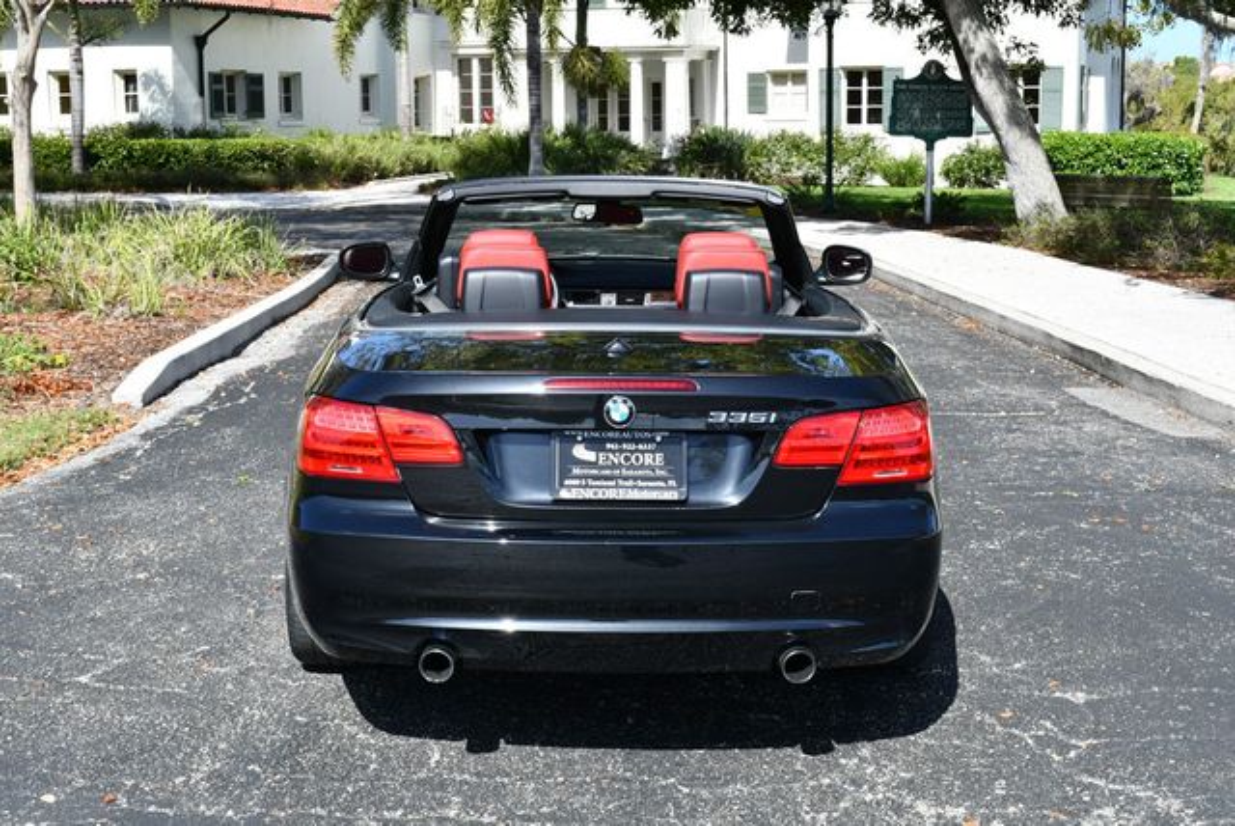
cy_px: 413
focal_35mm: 56
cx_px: 618
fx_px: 1923
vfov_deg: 24.2
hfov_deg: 35.6
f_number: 8
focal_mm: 28
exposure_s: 1/250
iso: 160
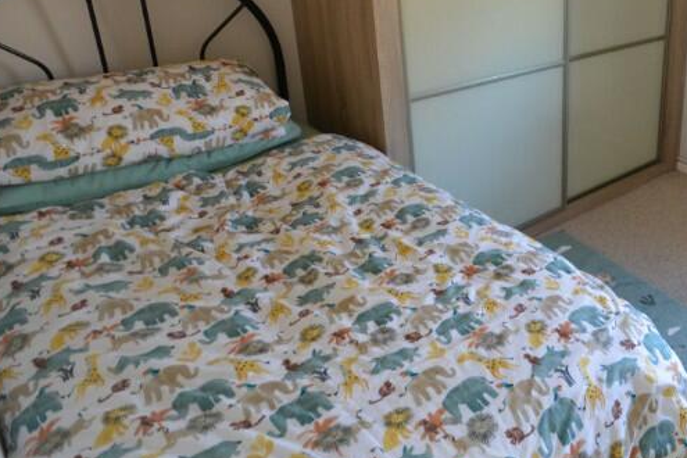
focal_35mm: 31
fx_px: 592
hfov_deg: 50.3
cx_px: 669
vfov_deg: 40.9
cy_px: 105
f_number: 8
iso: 400
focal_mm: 10
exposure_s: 1/4
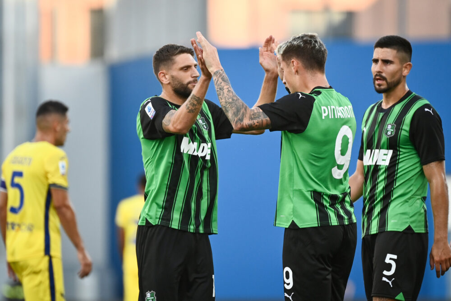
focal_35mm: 400
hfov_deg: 5.2
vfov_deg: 3.4
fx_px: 5009
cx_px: 226
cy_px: 150
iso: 1000
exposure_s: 1/1600
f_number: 4
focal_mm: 400
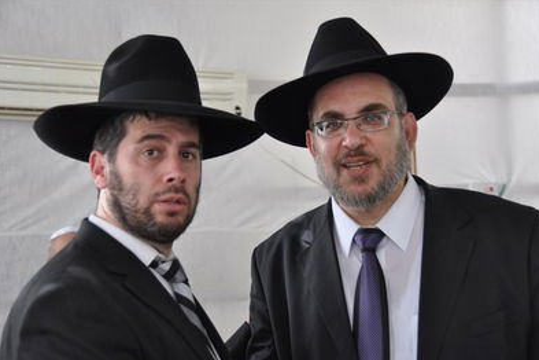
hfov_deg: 30.1
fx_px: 1003
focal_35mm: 67
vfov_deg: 20.3
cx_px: 270
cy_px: 179
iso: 320
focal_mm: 44
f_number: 5.6
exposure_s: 1/125
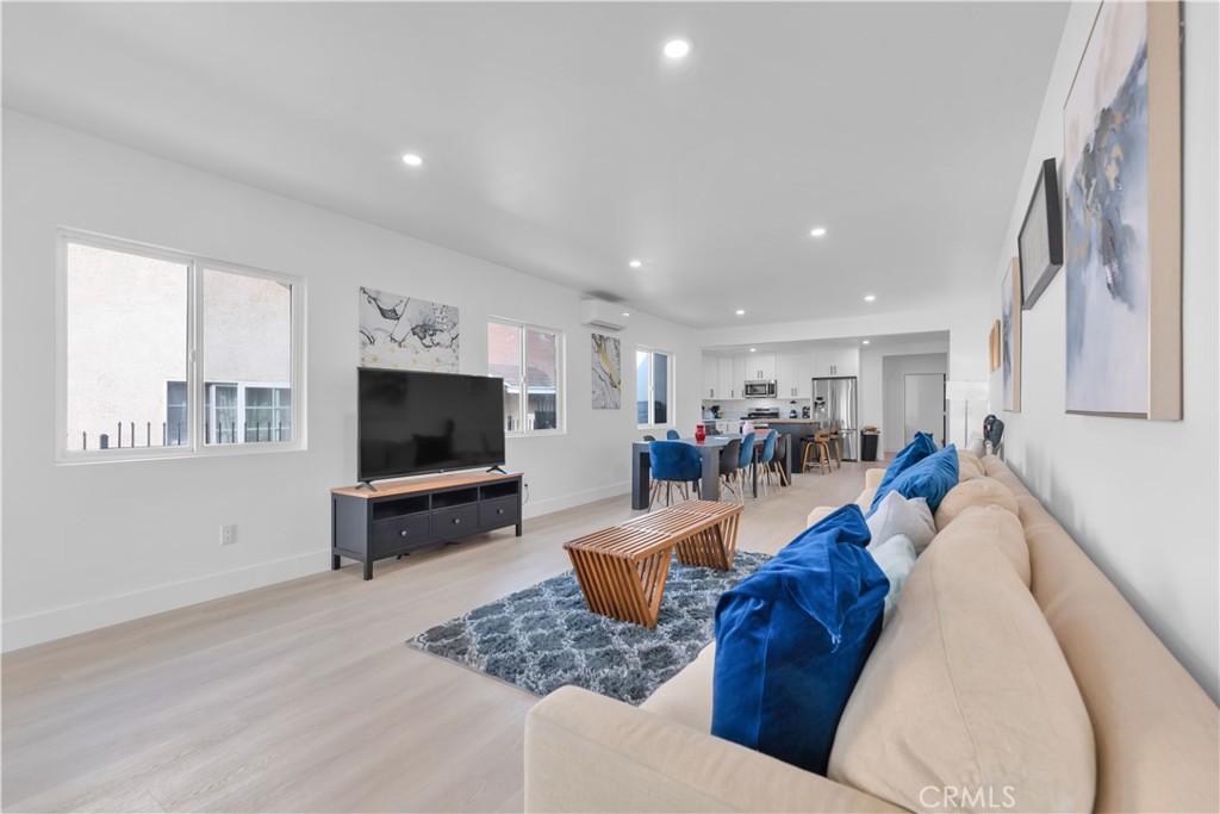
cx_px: 610
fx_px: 508
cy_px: 407
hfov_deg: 100.4
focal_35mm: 15
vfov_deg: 77.3
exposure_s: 1/15
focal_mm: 15
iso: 100
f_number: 8
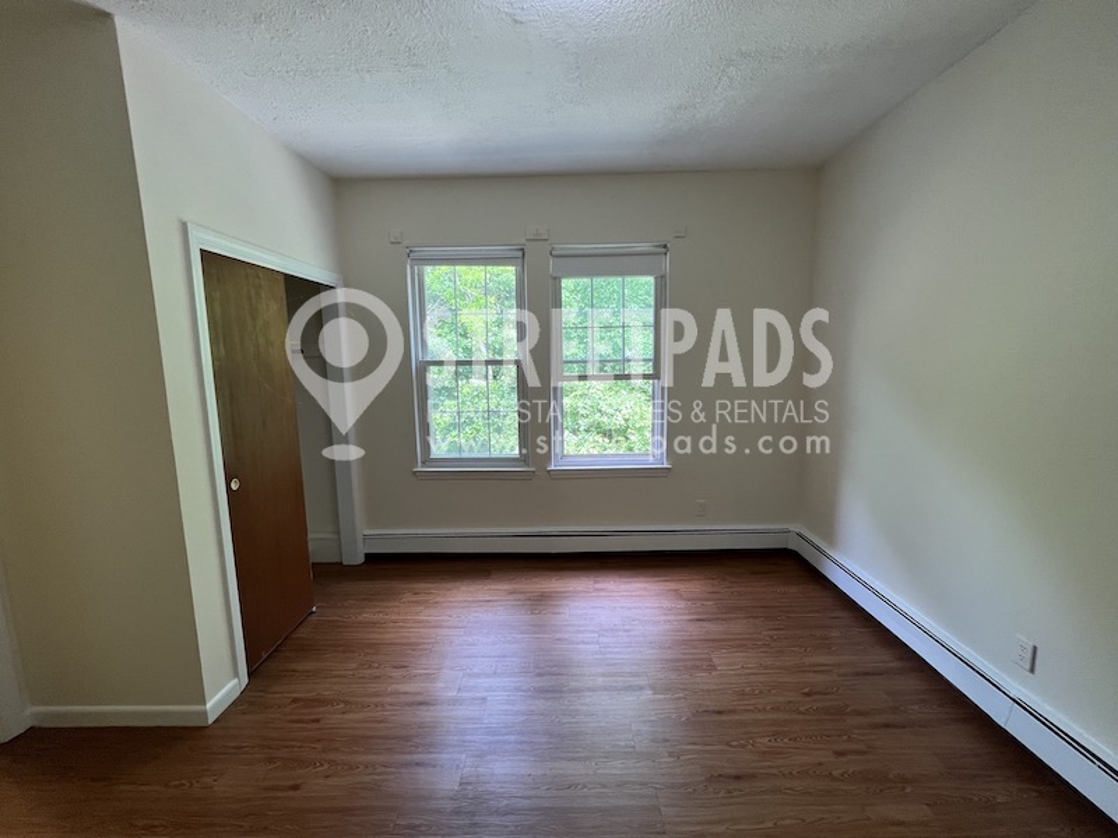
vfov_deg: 89.9
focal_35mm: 13
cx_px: 559
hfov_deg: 106.2
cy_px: 419
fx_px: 420
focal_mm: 1.57
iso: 125
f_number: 1.8
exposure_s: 1/120
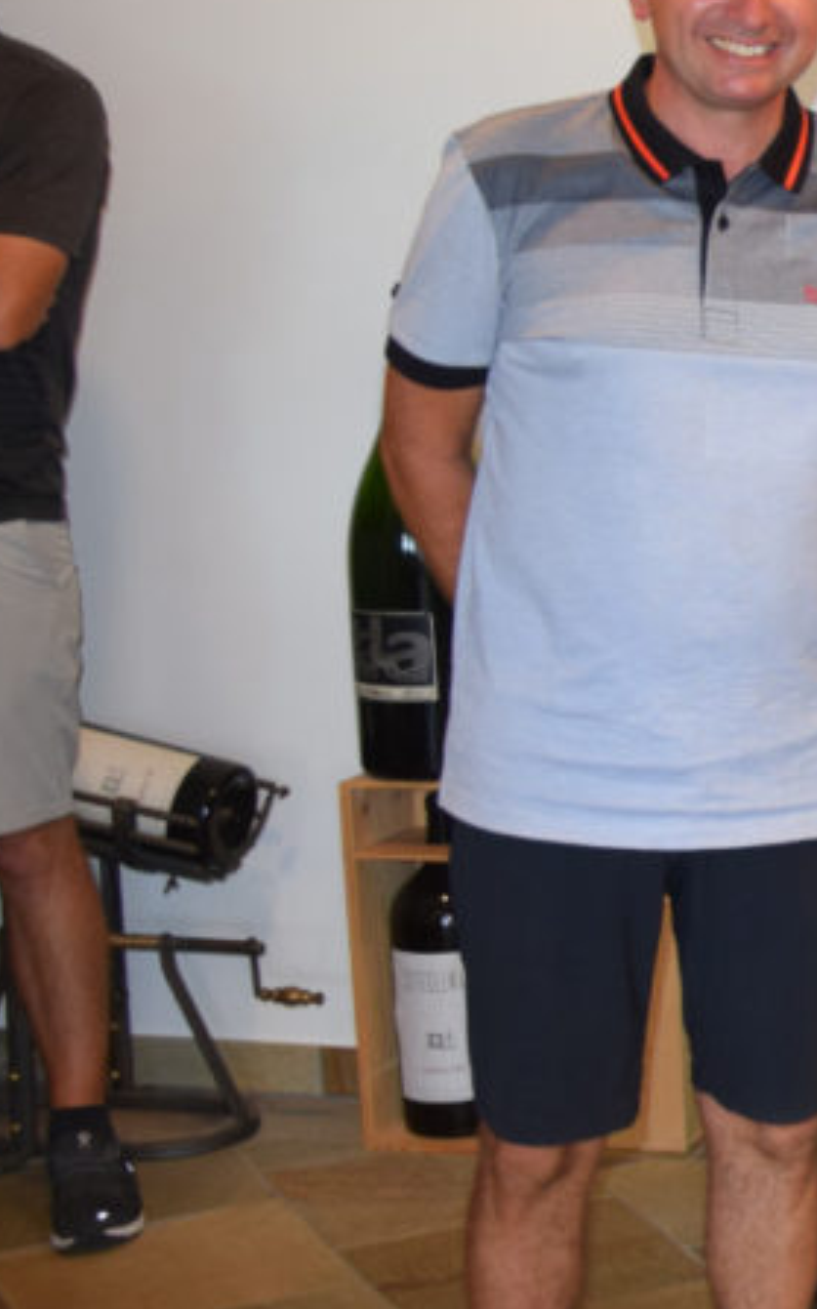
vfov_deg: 23.6
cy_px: 630
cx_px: 1669
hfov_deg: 12.8
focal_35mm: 88
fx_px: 3138
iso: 800
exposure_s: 1/80
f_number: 4.5
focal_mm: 22
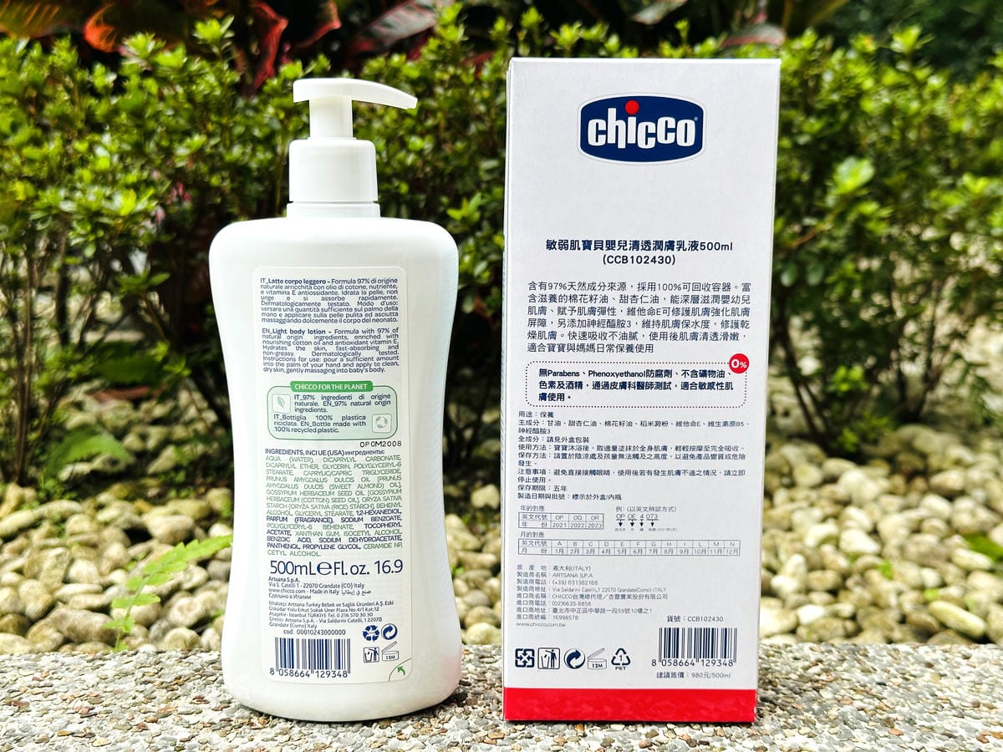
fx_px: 1391
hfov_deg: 39.7
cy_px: 376
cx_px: 502
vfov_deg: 30.3
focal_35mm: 48
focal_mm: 6.86
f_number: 1.78
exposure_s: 1/729
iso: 64
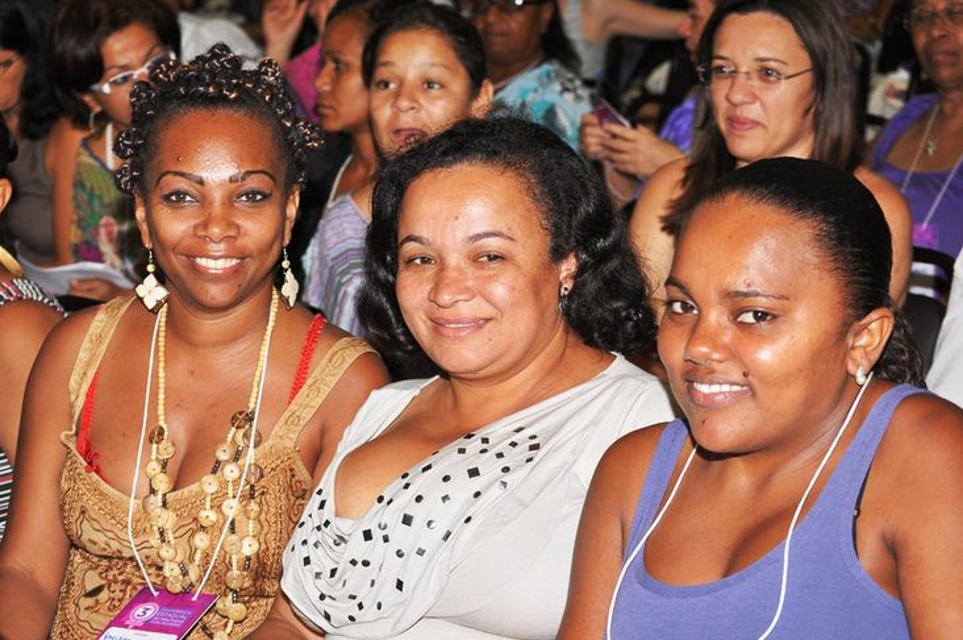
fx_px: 2204
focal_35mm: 82
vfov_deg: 16.5
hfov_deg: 24.6
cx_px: 482
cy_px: 320
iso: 640
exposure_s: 1/60
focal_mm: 55
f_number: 7.1
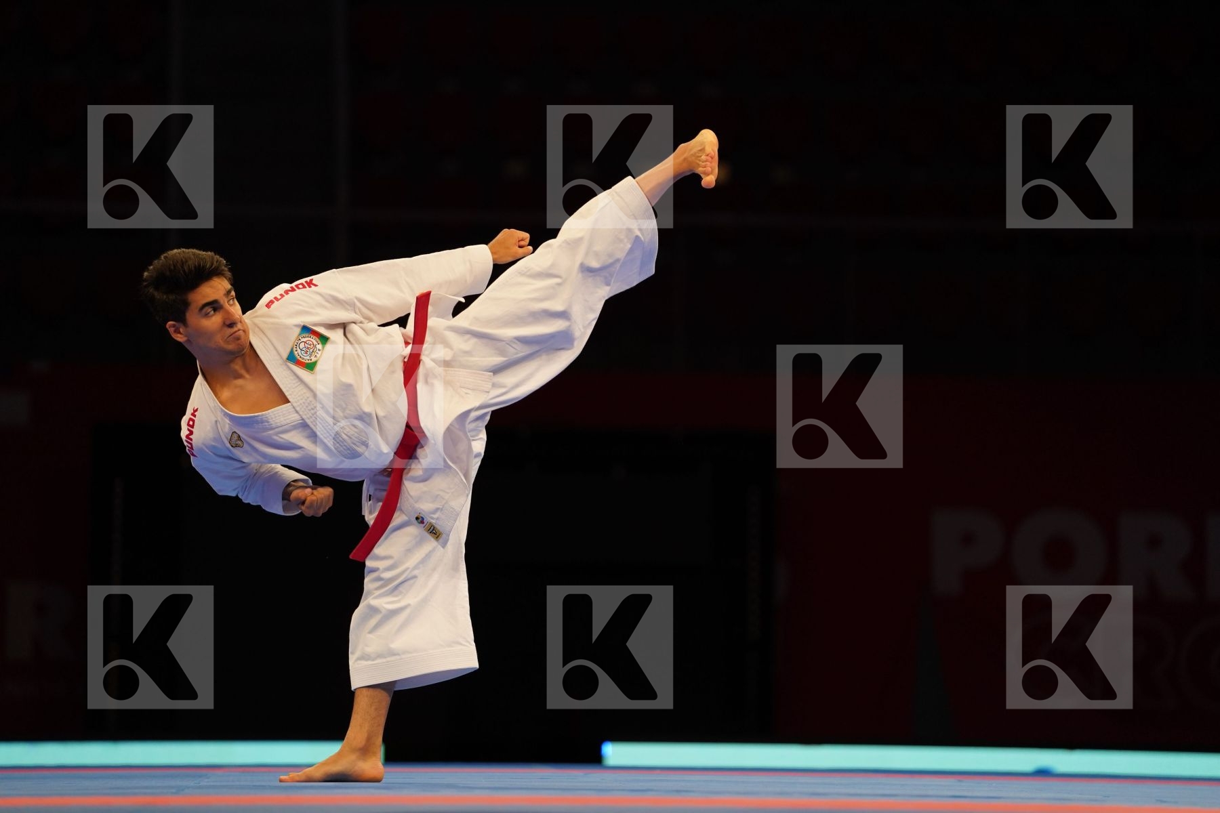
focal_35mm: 170
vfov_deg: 8.1
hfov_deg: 12.1
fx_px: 5761
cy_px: 406
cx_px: 610
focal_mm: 170
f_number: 2.8
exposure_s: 1/500
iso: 1250
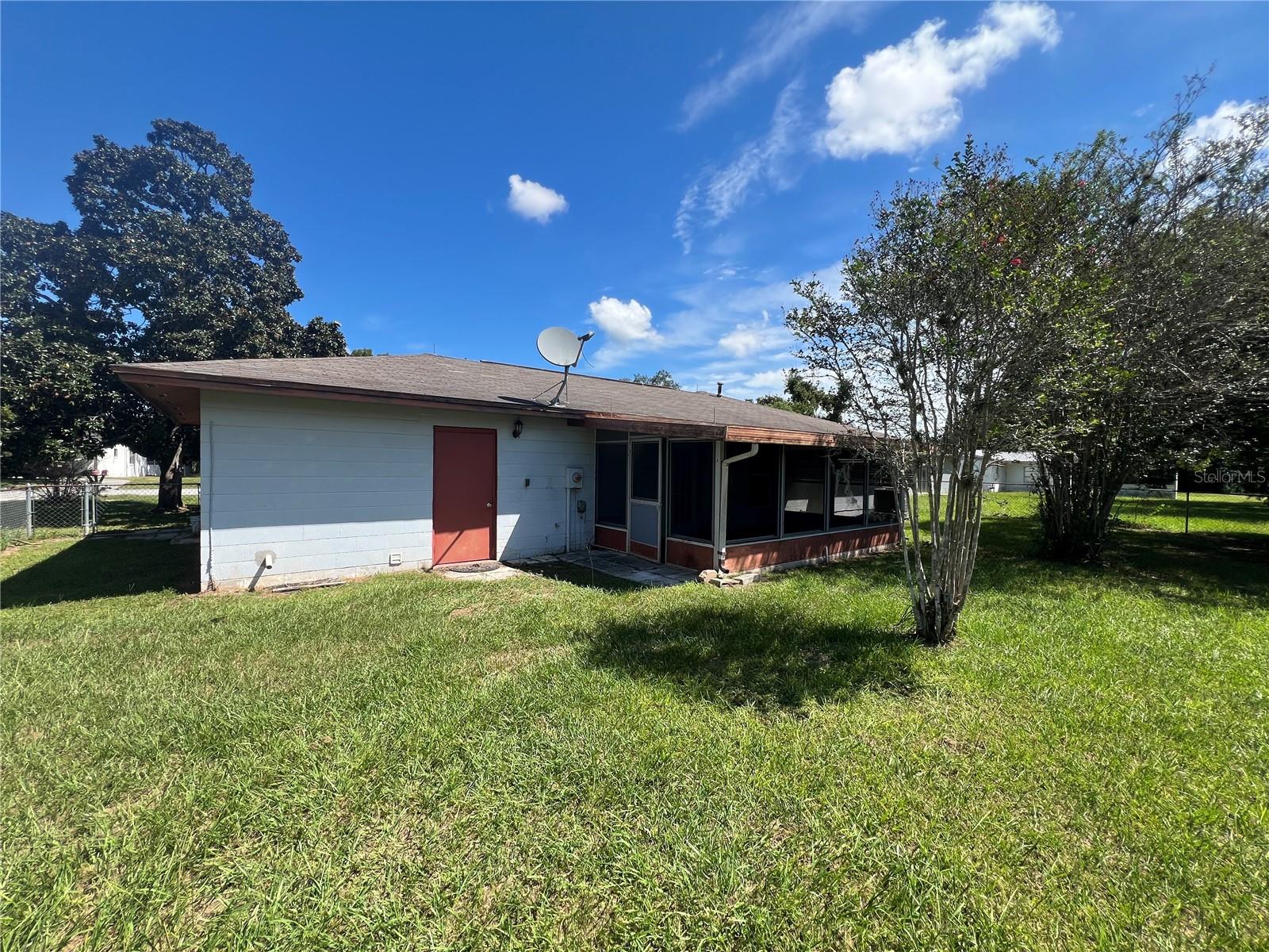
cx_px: 634
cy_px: 476
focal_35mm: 13
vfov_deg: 89.9
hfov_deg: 106.2
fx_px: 477
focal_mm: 1.57
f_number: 1.8
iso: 32
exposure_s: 1/1096
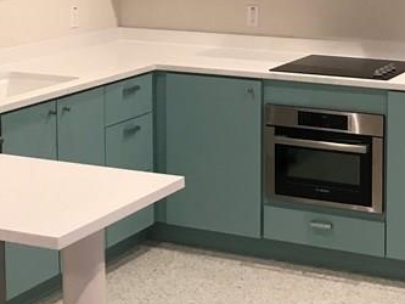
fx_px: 1007
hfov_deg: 22.6
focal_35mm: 86
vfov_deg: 16.9
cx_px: 293
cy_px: 27
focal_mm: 3.99
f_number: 1.8
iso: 40
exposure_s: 1/15
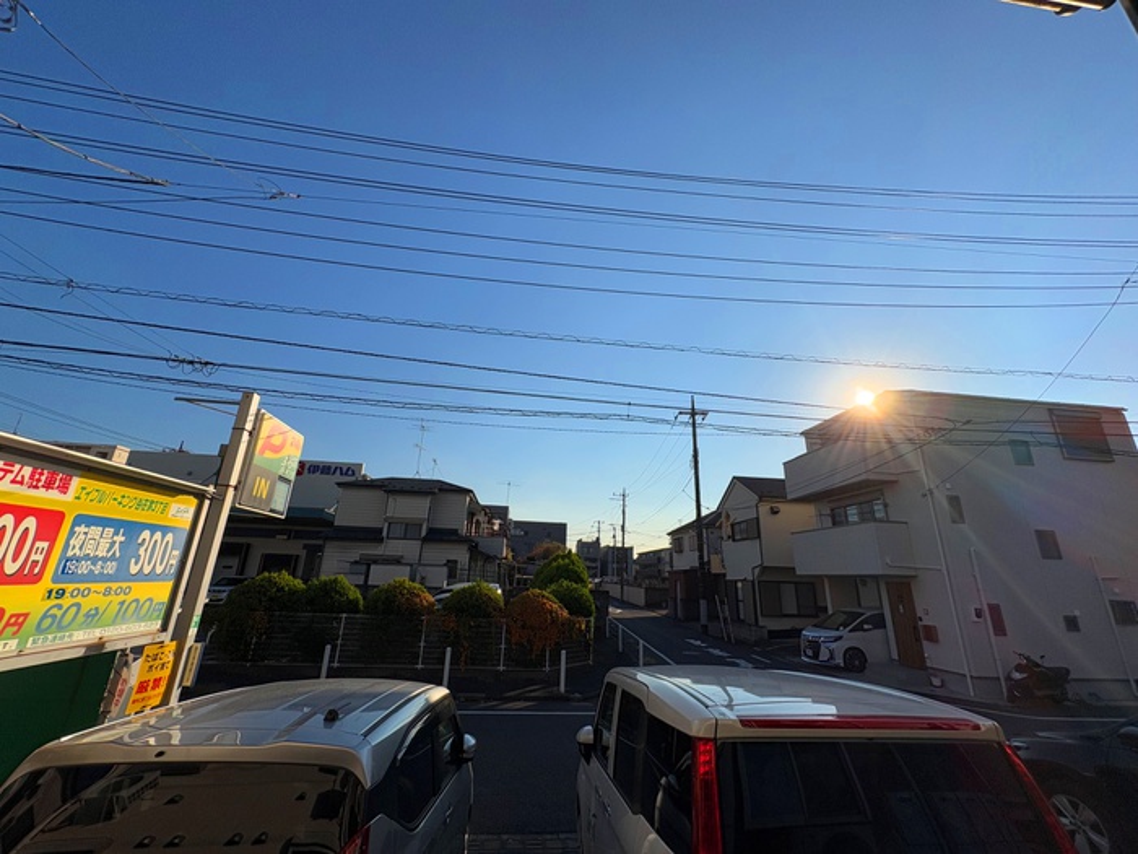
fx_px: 460
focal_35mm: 14
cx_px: 569
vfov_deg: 85.7
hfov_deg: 102.1
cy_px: 427
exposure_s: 1/5263
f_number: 2.2
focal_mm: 2.22
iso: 50
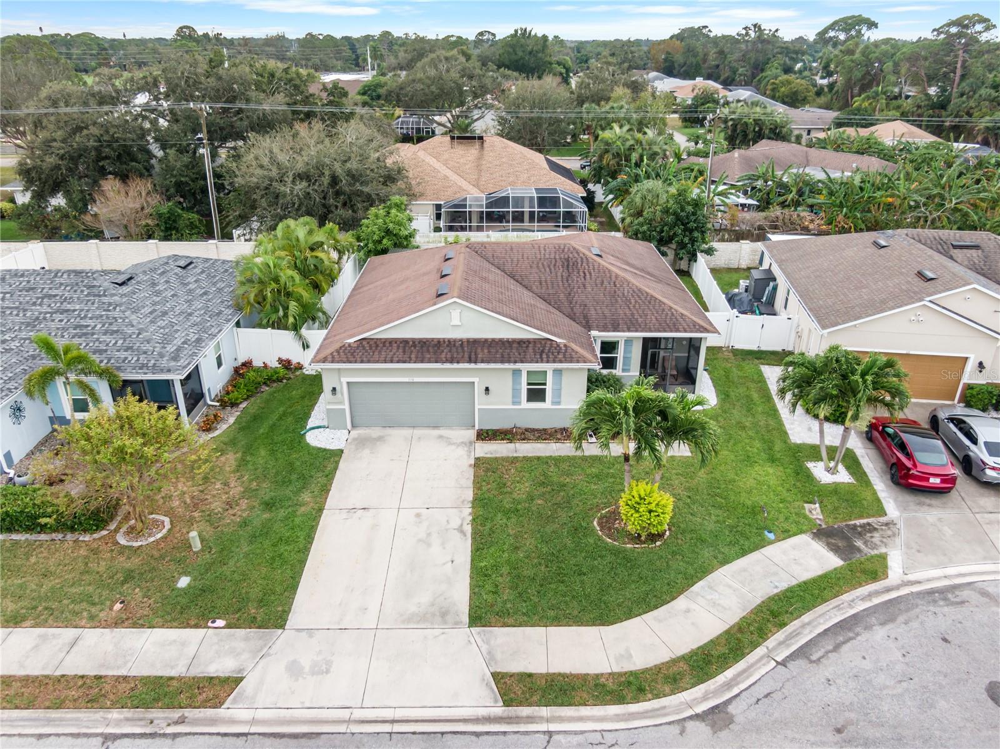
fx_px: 693
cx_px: 500
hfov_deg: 71.6
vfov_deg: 56.8
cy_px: 374
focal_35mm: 24
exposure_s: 1/240
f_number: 2.8
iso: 100
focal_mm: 4.39
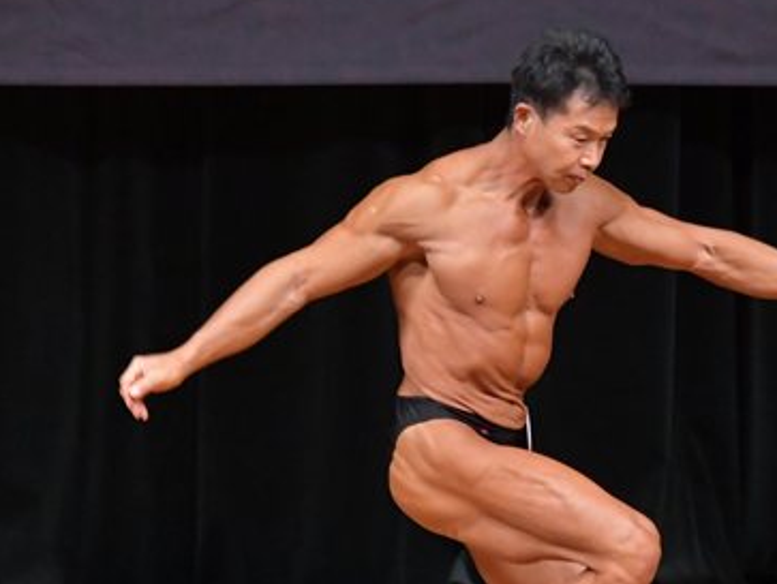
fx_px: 13122
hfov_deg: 3.4
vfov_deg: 2.6
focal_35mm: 584
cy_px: 282
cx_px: 483
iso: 5000
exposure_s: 1/400
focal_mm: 190
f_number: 5.6
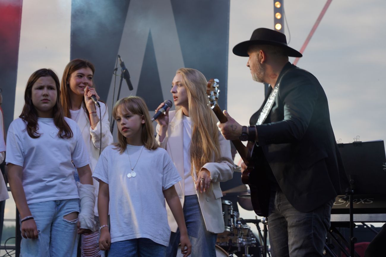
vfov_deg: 13.0
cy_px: 128
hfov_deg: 19.5
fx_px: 1126
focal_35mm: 105
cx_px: 193
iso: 100
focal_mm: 105
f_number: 4.5
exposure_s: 1/100
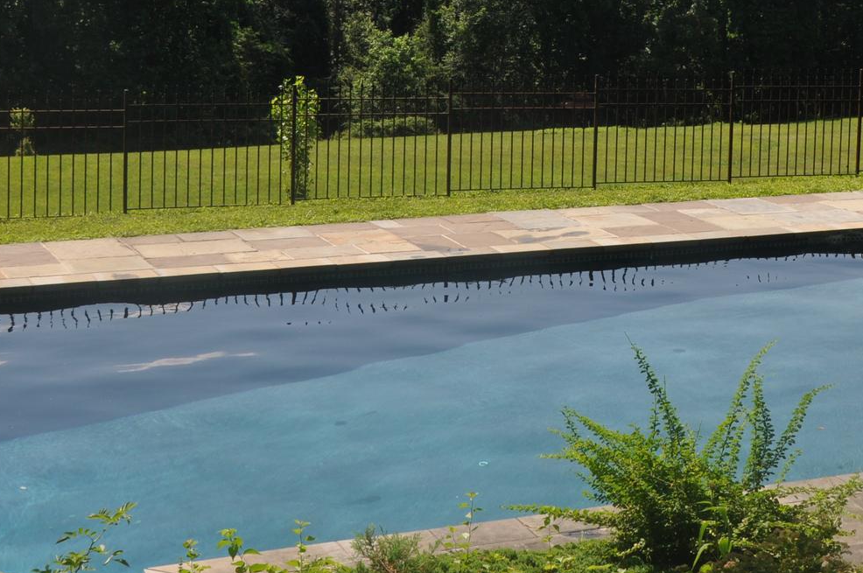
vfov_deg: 16.6
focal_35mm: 81
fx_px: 1939
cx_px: 659
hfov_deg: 24.8
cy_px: 59
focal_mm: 26
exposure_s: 1/200
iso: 200
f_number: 13
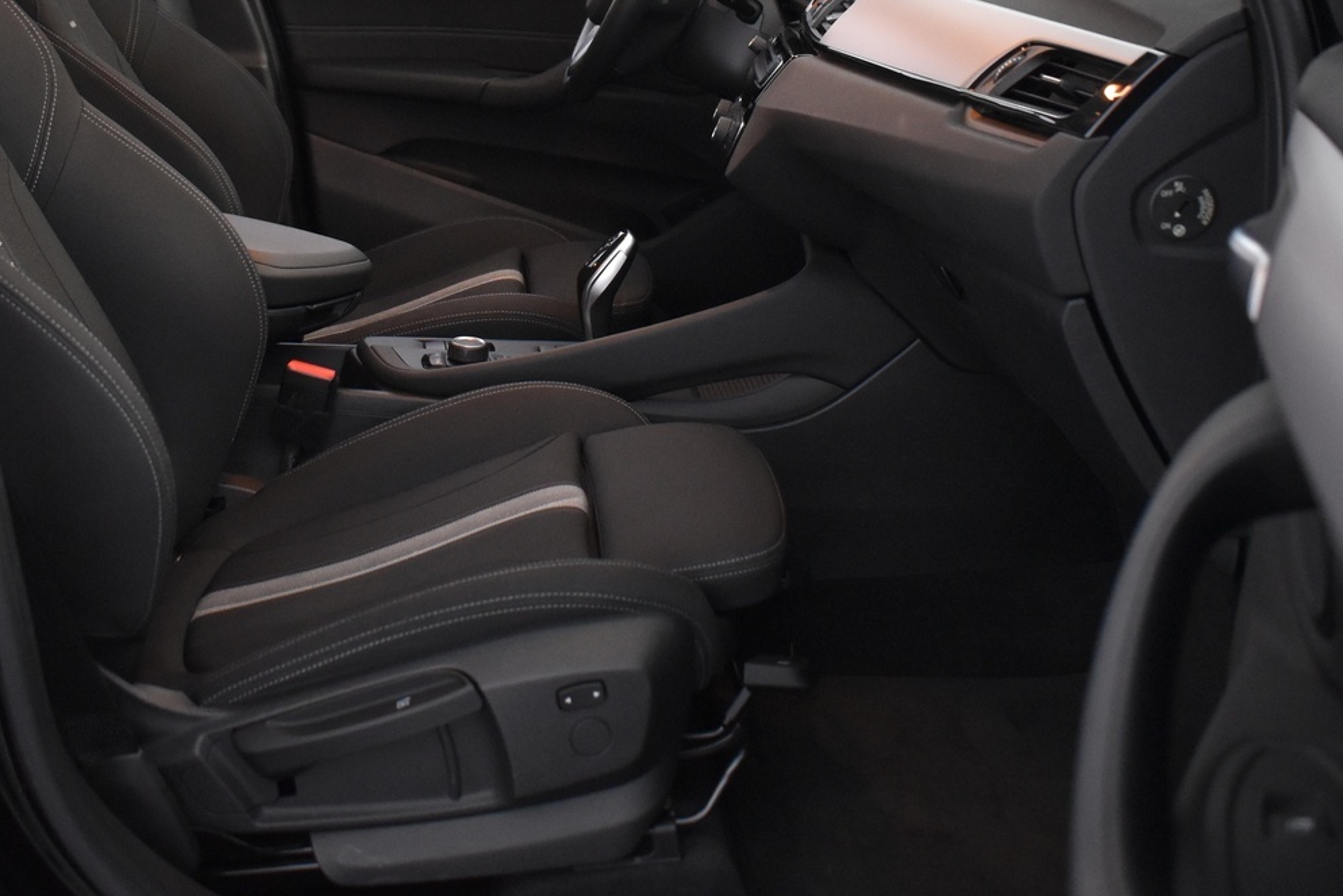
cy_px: 223
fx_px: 1642
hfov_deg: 44.4
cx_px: 578
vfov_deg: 30.0
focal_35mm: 44
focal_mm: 18
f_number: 3.5
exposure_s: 1/30
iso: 2000
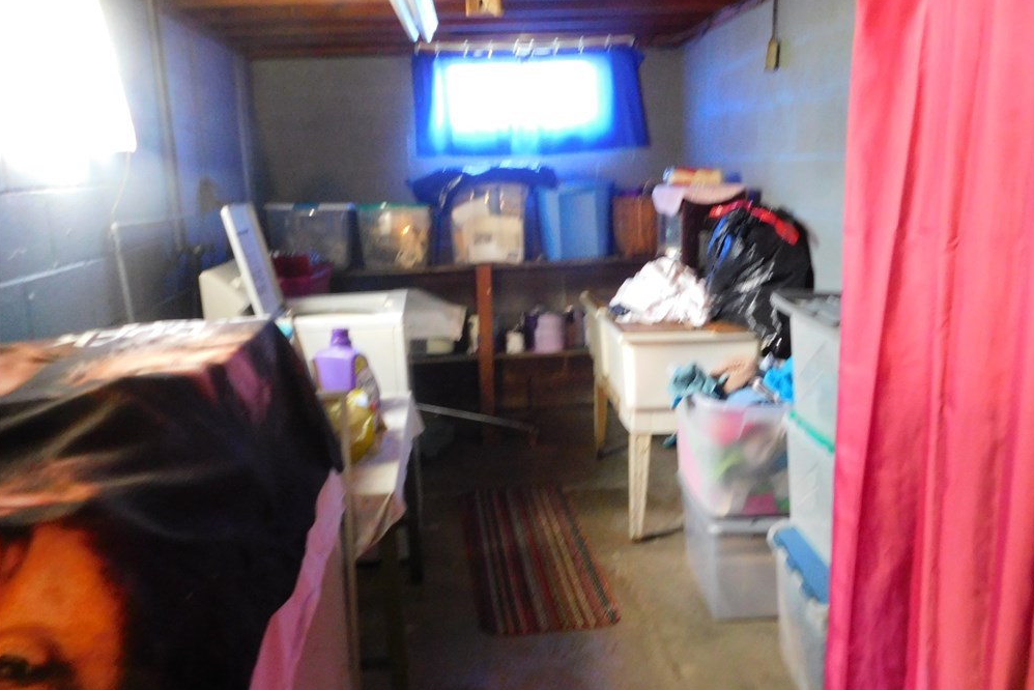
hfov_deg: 58.7
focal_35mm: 32
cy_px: 377
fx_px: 919
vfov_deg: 41.1
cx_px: 524
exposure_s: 1/5
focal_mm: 5.3
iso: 800
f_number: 3.2
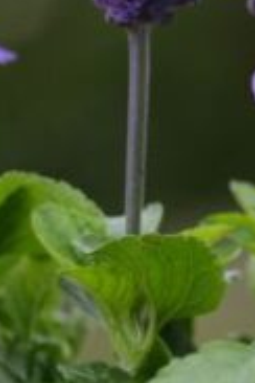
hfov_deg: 4.1
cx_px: 295
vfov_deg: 6.1
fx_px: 3517
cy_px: -218
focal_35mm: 331
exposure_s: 1/125
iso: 200
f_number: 8
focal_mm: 105
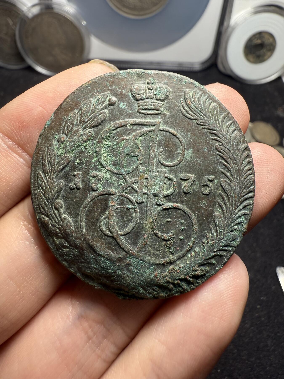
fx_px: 263
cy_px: 190
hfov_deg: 56.8
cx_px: 142
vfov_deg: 71.6
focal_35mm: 24
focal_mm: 2.22
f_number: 2.2
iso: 64
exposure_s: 1/99
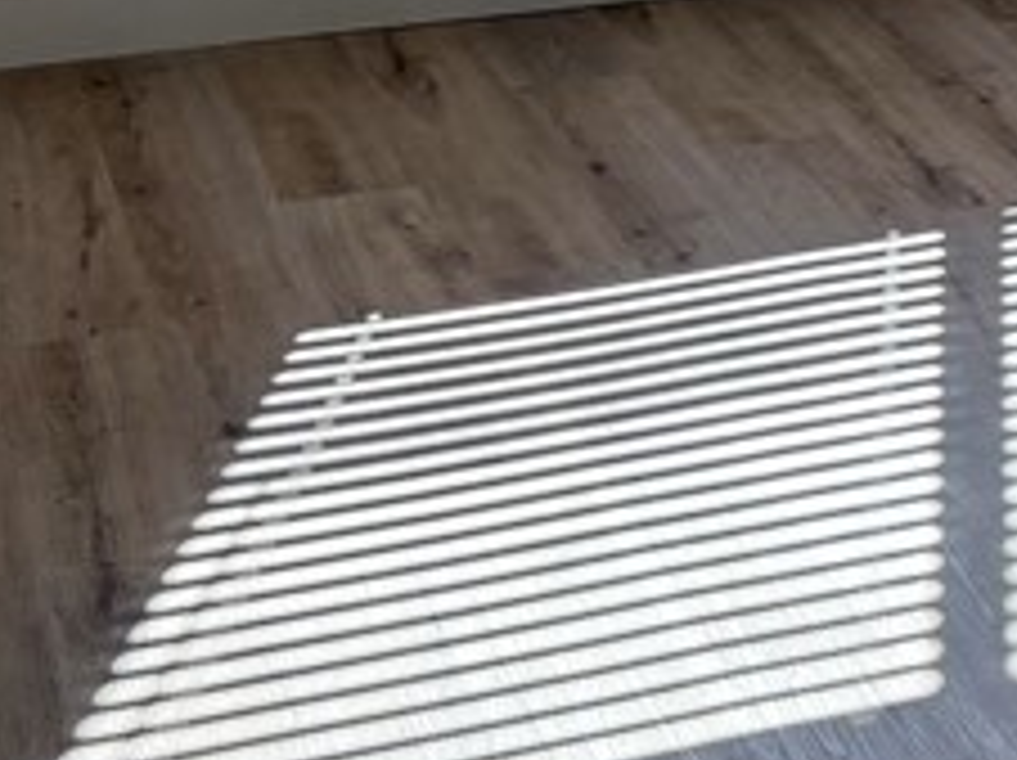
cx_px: 1773
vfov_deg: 11.7
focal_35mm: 118
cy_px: -540
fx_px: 3463
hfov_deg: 14.8
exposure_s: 1/384
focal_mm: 5.96
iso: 64
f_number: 1.6
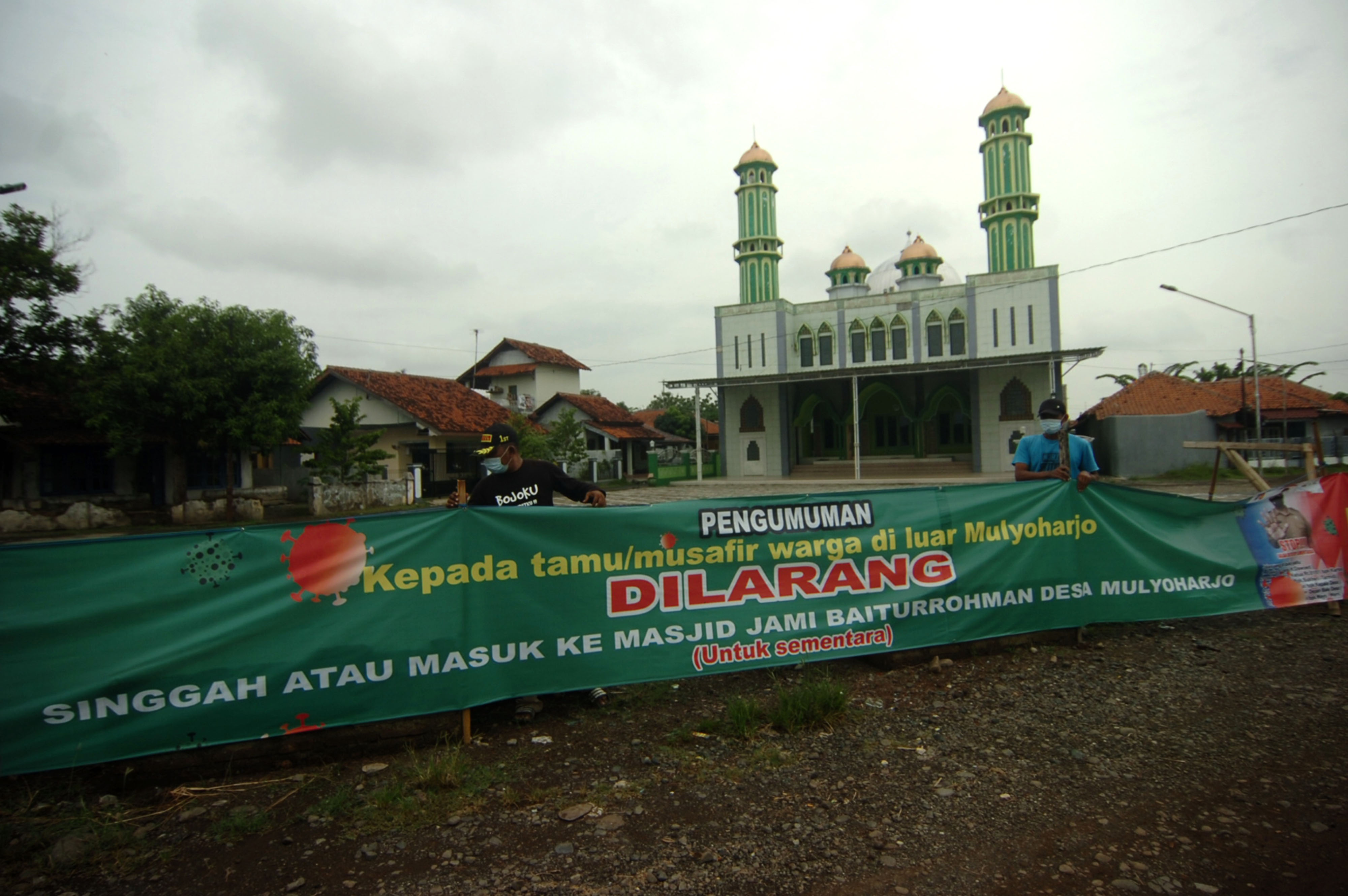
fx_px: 674
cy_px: 448
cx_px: 674
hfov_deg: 90.0
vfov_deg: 67.3
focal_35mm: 18
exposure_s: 1/2000
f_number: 4
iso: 200
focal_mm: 12
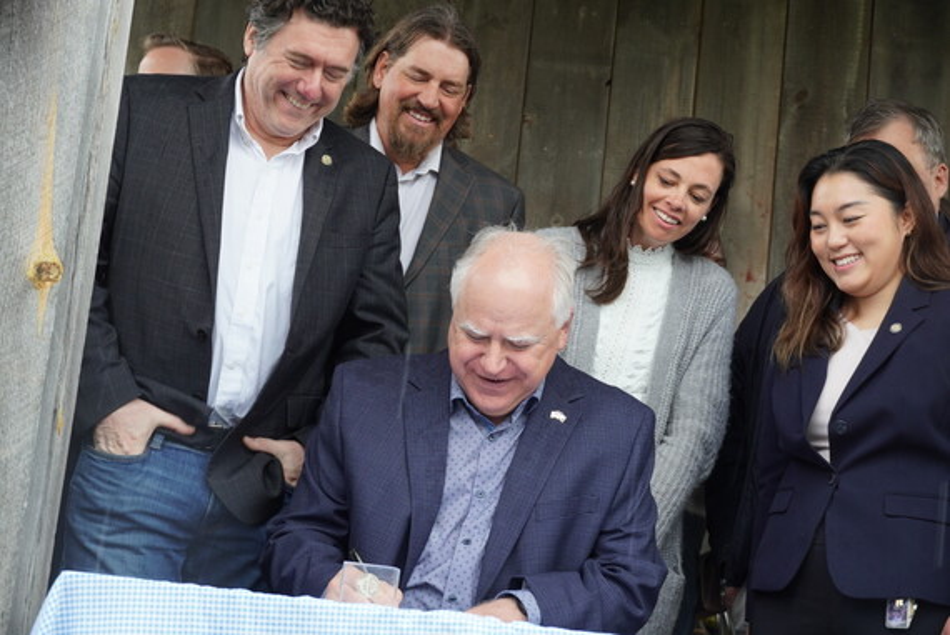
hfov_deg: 27.5
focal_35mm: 74
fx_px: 1941
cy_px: 318
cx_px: 475
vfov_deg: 18.6
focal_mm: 49
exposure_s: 1/80
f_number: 5
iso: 320
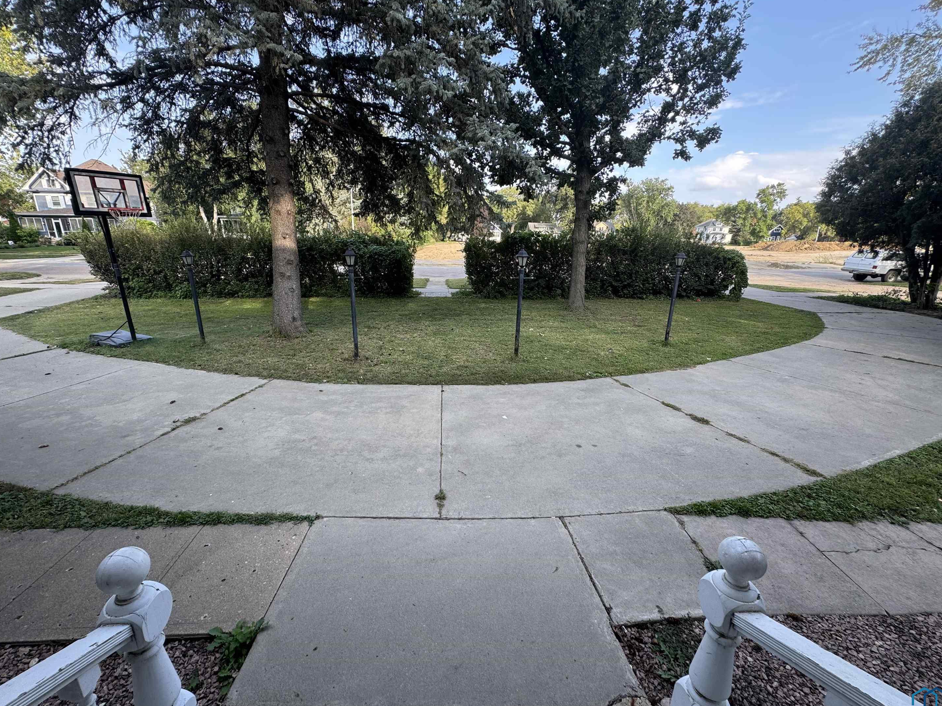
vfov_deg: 81.7
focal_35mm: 15
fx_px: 408
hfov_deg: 98.1
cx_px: 453
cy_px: 359
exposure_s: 1/146
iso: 40
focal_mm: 2.22
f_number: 2.2
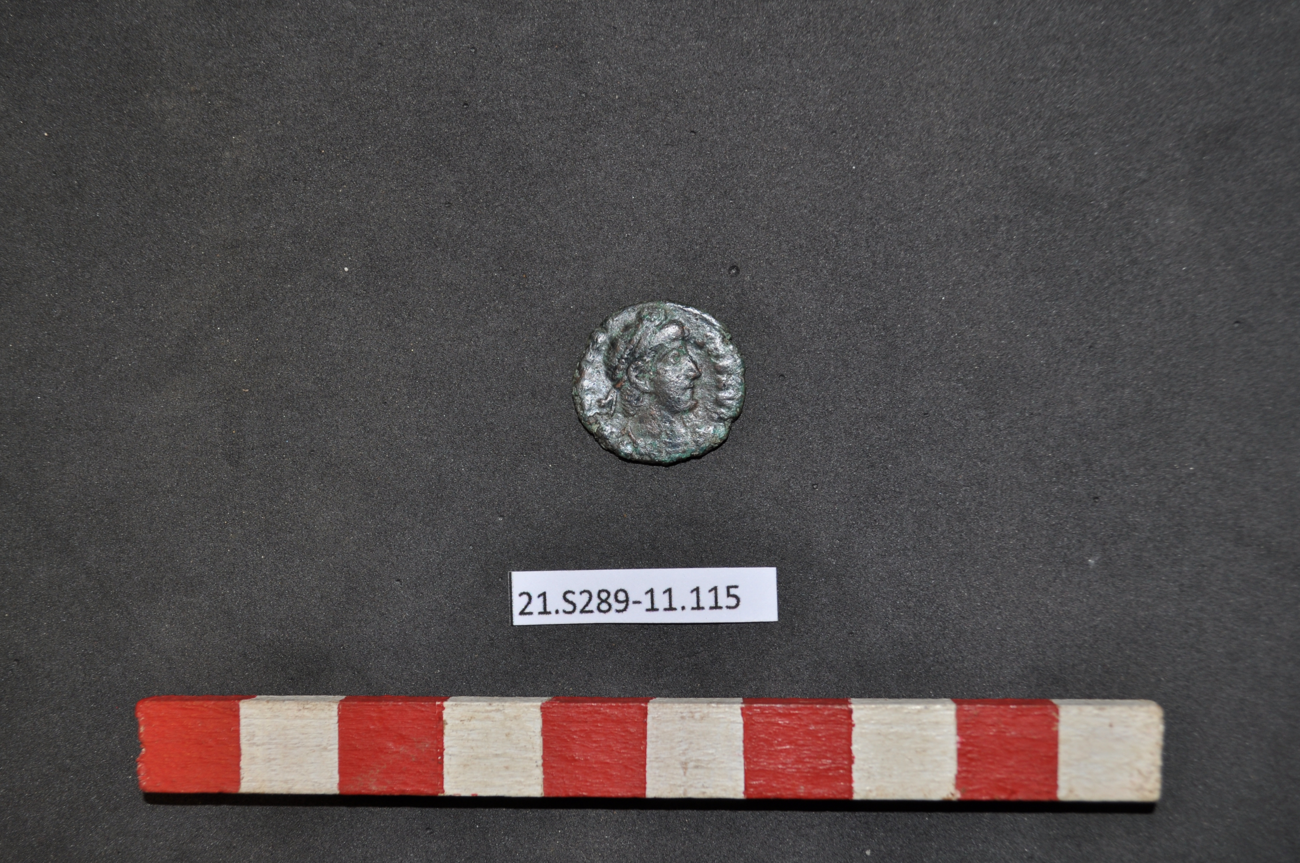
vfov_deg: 28.0
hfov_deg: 41.2
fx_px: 1731
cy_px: 432
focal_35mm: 48
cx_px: 650
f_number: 5.6
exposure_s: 1/125
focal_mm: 32
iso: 200
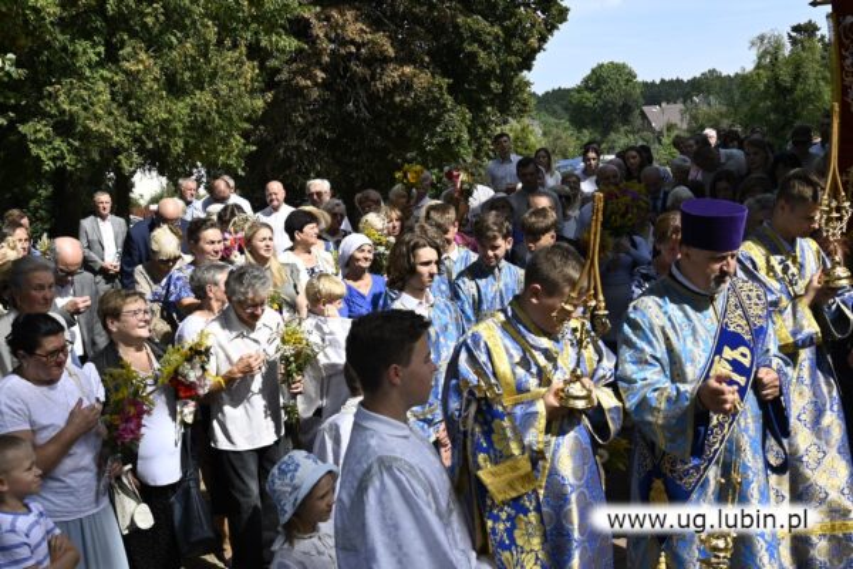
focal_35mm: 42
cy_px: 284
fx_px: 995
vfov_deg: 31.9
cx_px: 426
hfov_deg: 46.4
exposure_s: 1/320
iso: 100
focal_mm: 28
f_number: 6.3
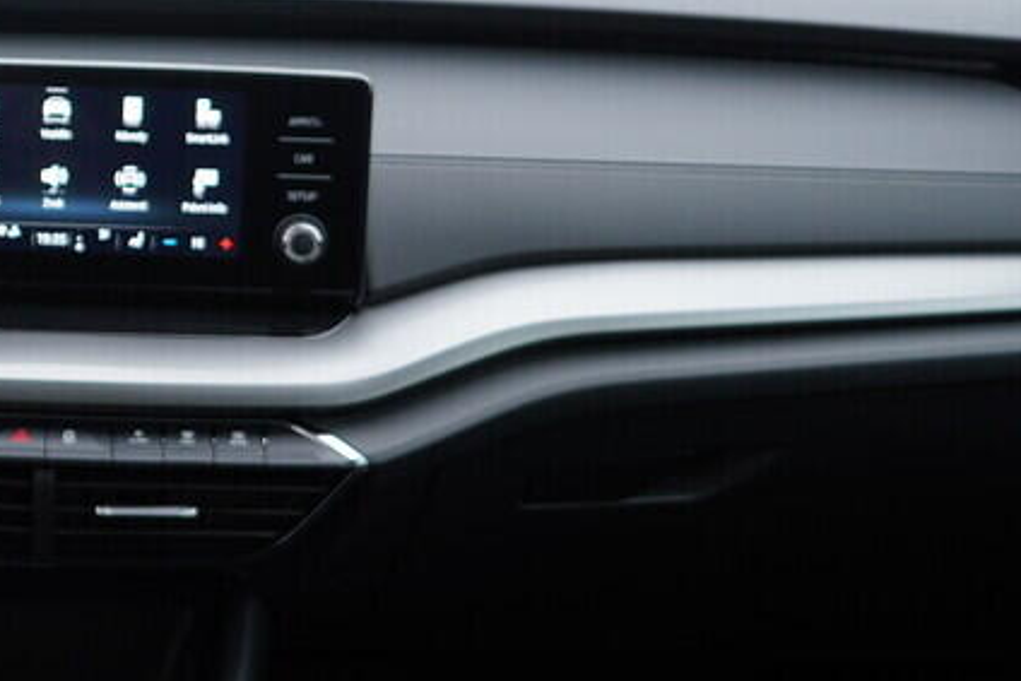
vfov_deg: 15.7
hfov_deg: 22.3
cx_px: -55
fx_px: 2468
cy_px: 259
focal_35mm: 87
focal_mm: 24
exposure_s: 1/40
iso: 160
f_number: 2.8
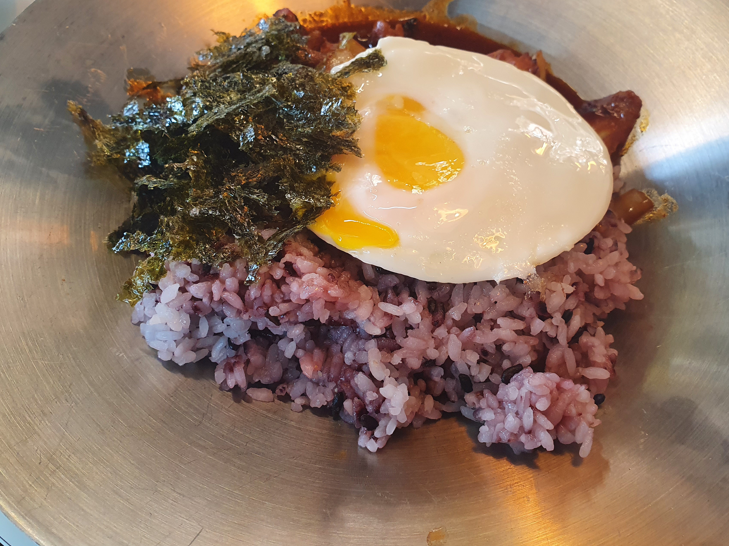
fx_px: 653
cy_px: 241
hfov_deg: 58.3
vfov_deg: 45.4
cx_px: 392
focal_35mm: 31
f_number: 2.4
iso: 320
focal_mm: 4.32
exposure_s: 1/120
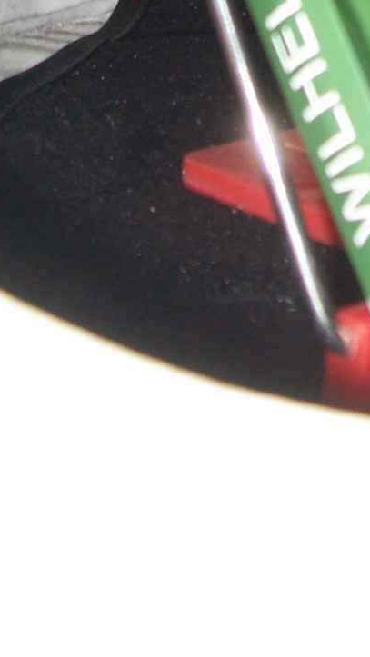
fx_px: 2057
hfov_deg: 10.1
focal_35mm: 118
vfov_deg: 16.5
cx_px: 490
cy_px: -327
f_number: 2.7
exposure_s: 1/60
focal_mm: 5.6
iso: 80
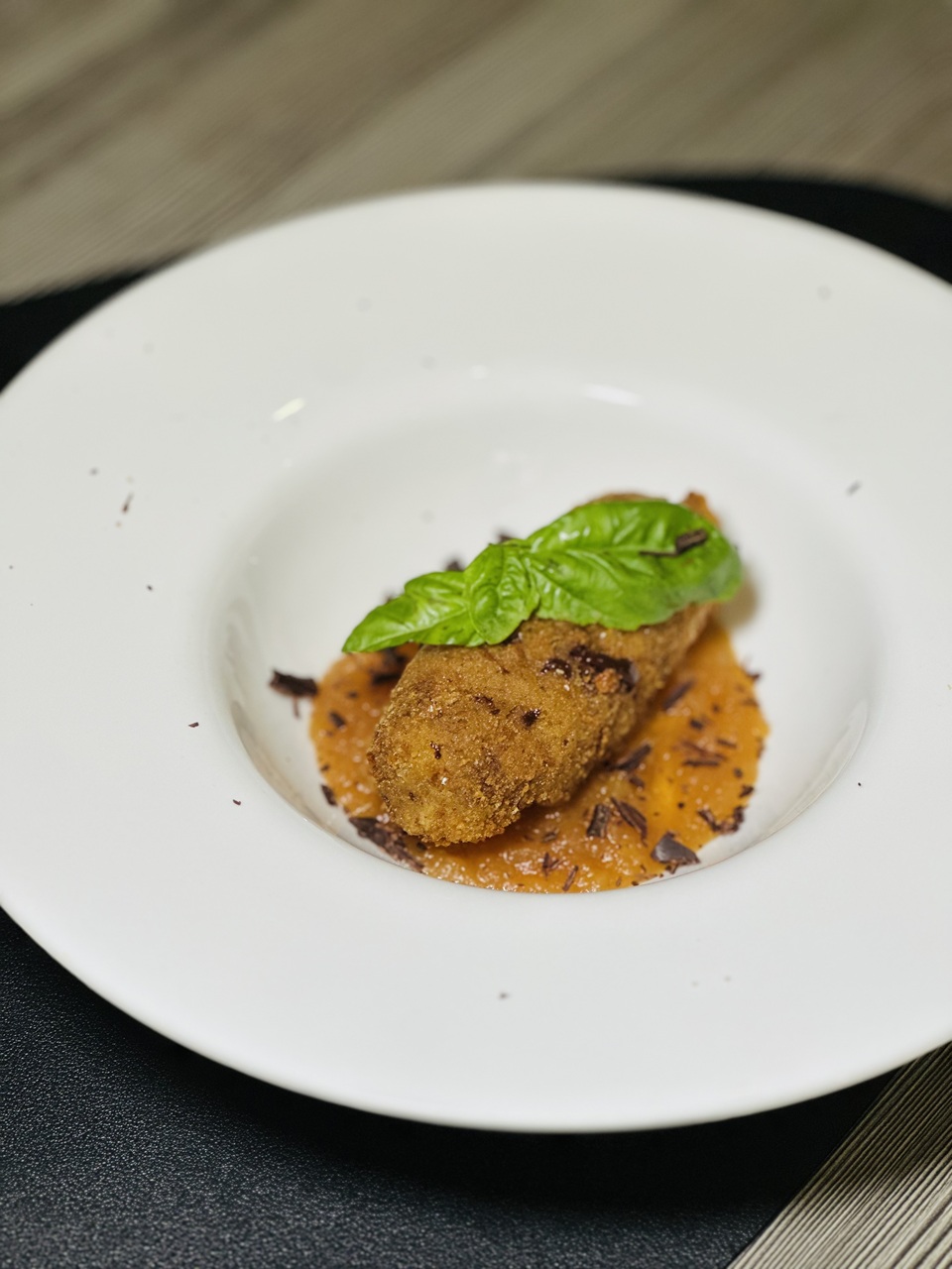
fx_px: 2824
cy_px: 634
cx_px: 476
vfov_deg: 25.3
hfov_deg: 19.1
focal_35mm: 77
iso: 100
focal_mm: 9
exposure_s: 1/100
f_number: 2.8
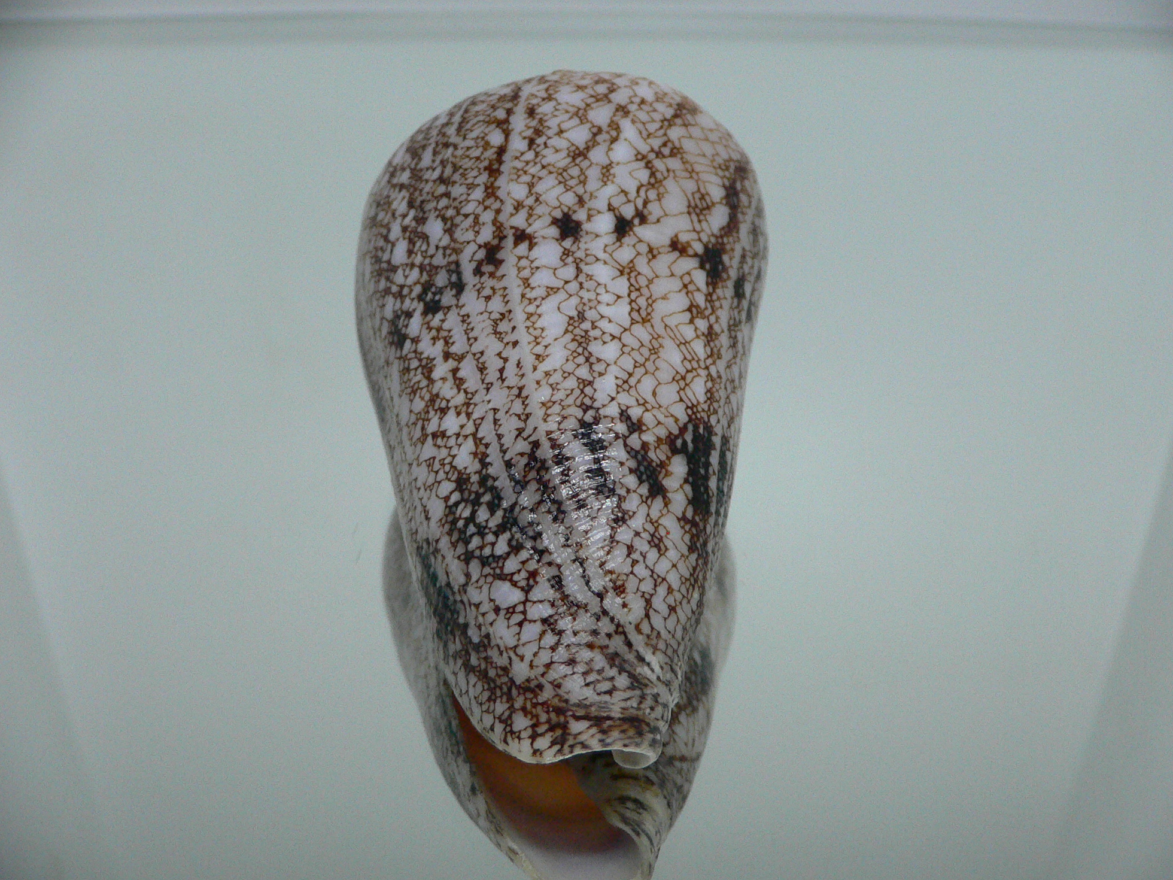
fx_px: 1220
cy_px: 444
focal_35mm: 36
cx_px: 600
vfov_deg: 39.7
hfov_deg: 51.3
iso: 200
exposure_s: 1/60
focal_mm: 4.6
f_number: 2.8
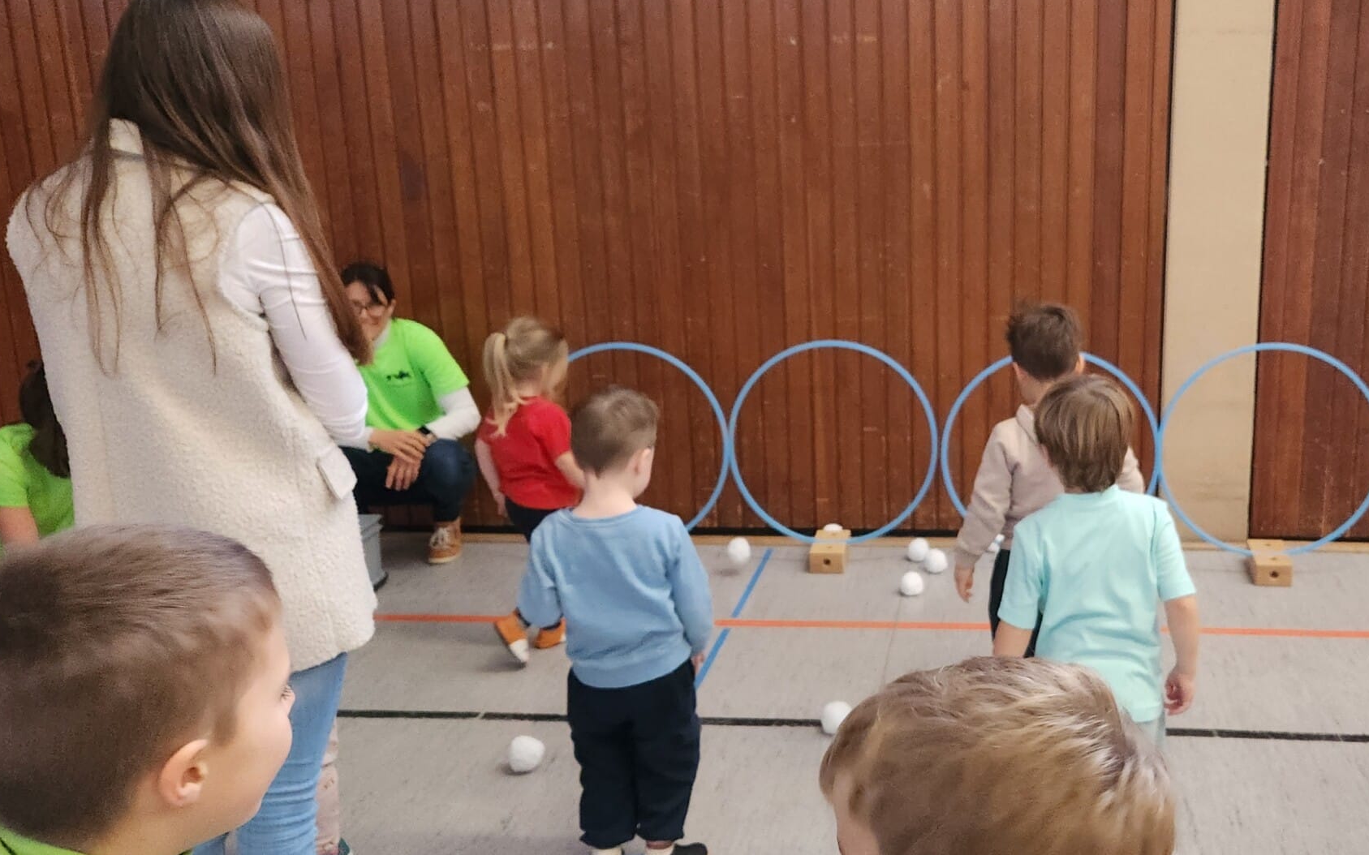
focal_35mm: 37
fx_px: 1380
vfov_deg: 34.4
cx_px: 859
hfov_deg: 52.2
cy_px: 420
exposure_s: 1/100
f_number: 1.8
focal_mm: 5.4
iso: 640
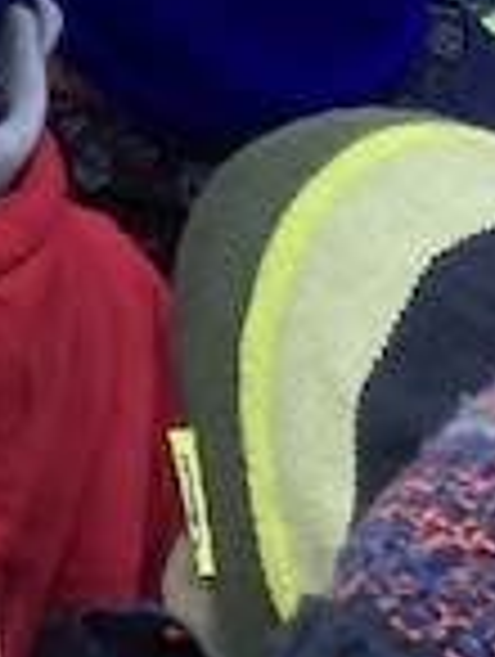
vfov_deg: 7.7
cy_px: -1462
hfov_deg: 6.1
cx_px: -1210
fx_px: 4125
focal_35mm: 217
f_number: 1.8
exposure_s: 1/143
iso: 20
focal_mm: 3.99
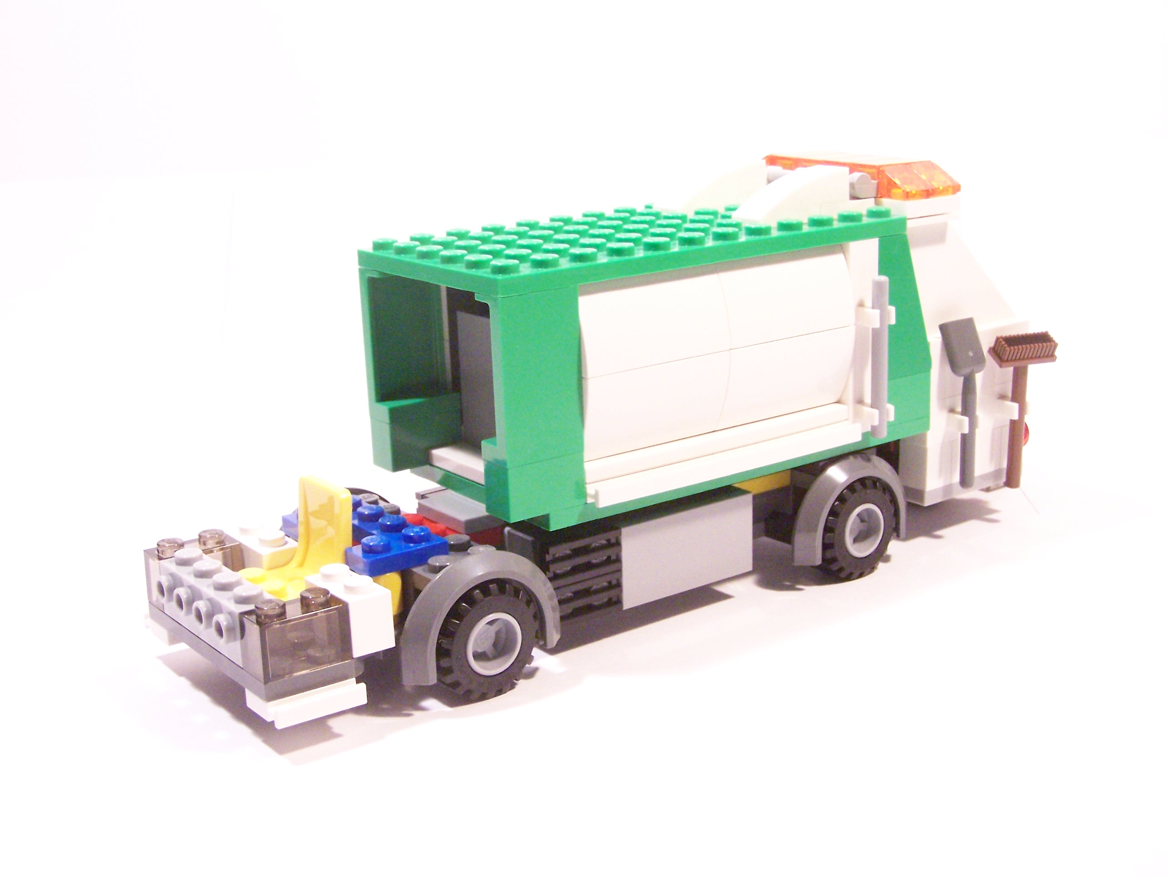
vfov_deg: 30.3
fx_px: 1621
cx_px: 584
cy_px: 438
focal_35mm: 48
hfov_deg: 39.7
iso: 400
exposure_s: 1/30
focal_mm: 8
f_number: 3.2
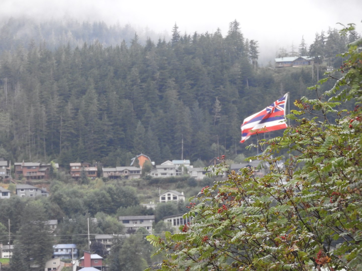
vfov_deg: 6.8
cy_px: 136
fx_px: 2301
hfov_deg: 9.0
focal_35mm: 220
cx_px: 181
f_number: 5.3
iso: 400
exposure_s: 1/30
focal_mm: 39.4
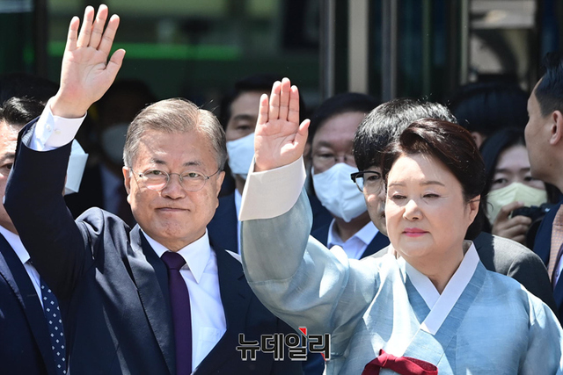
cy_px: 188
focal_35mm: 340
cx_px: 282
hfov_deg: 6.1
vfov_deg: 4.0
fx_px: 5318
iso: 1250
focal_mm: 340
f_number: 8
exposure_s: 1/640
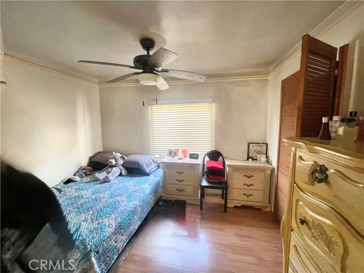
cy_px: 136
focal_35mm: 13
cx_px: 182
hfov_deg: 106.2
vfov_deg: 89.9
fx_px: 137
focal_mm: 1.57
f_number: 1.8
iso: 320
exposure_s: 1/60
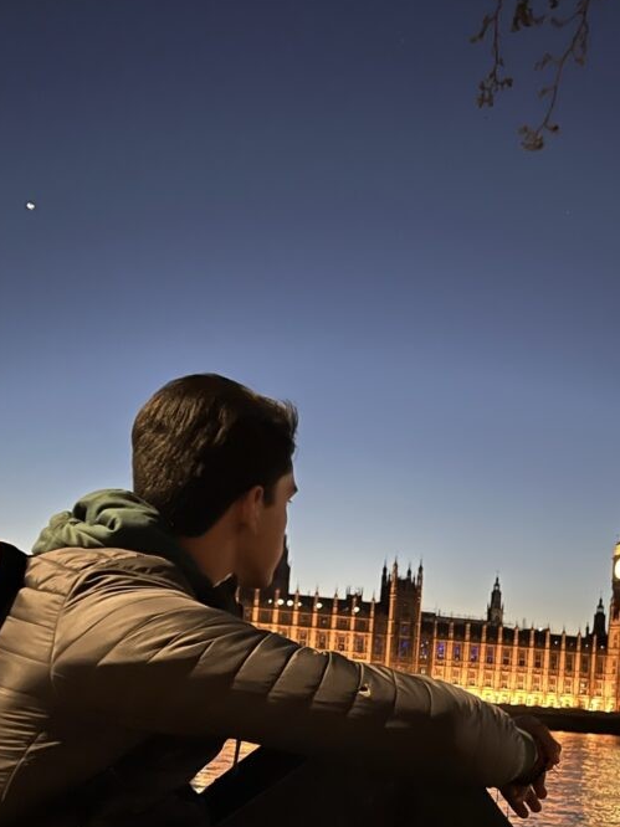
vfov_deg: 45.4
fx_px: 956
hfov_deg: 35.8
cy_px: 607
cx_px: 384
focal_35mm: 40
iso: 1000
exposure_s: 1/14
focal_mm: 5.7
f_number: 1.5
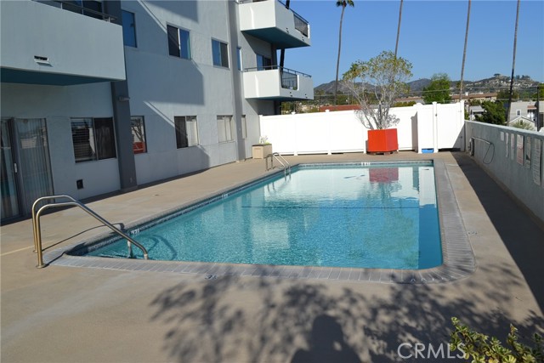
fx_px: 453
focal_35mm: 30
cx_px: 272
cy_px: 182
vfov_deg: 43.6
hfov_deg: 61.9
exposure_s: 1/320
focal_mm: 20
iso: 100
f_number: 9
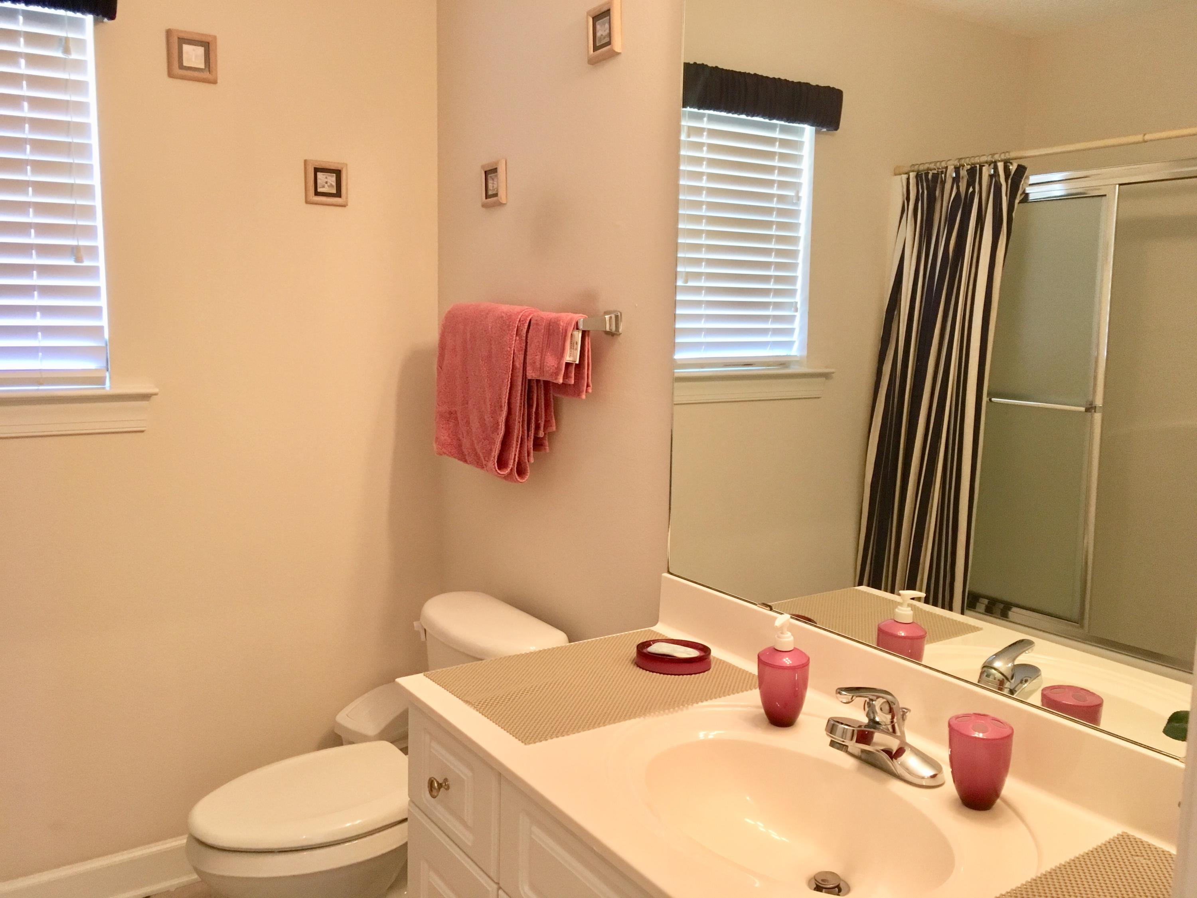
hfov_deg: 61.7
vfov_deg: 48.2
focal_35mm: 29
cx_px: 598
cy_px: 449
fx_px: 1003
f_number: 2.2
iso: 100
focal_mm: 4.15
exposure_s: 1/30
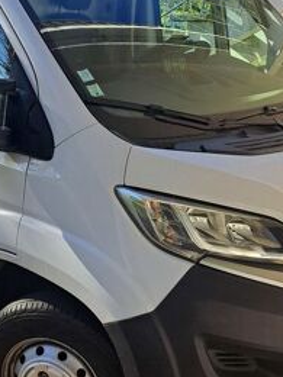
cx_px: -54
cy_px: 171
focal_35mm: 59
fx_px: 643
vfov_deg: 32.7
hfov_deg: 22.9
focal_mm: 5.23
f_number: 1.8
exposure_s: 1/626
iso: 50
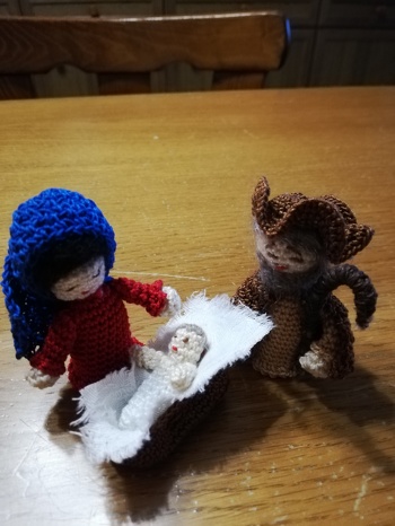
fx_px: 395
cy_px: 263
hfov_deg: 53.1
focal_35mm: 26
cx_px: 198
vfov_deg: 67.3
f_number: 2.2
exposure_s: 1/16.7
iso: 640
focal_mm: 3.81
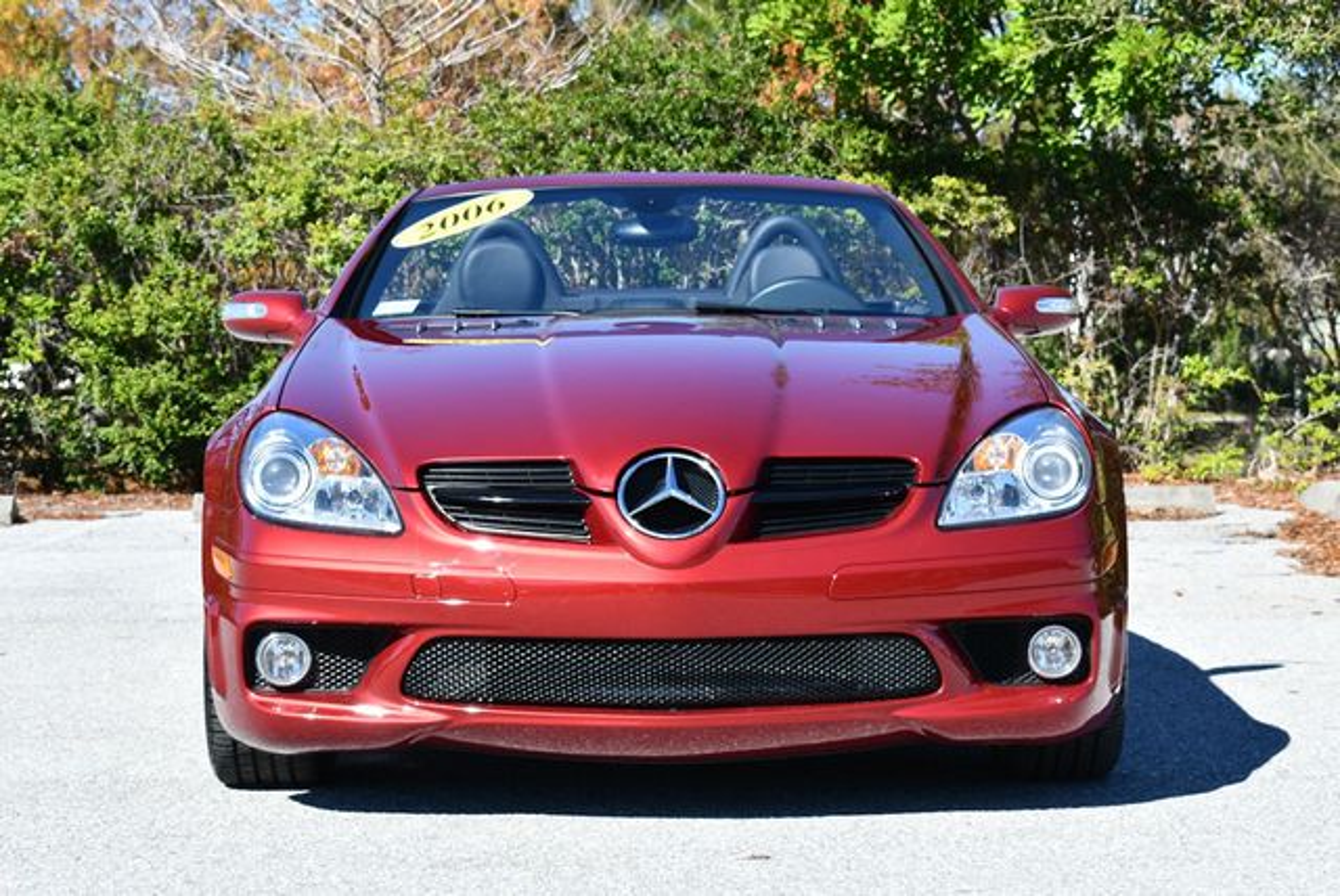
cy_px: 448
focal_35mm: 90
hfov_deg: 22.6
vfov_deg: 15.2
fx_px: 3353
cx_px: 670
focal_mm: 45
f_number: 8
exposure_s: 1/250
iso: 140
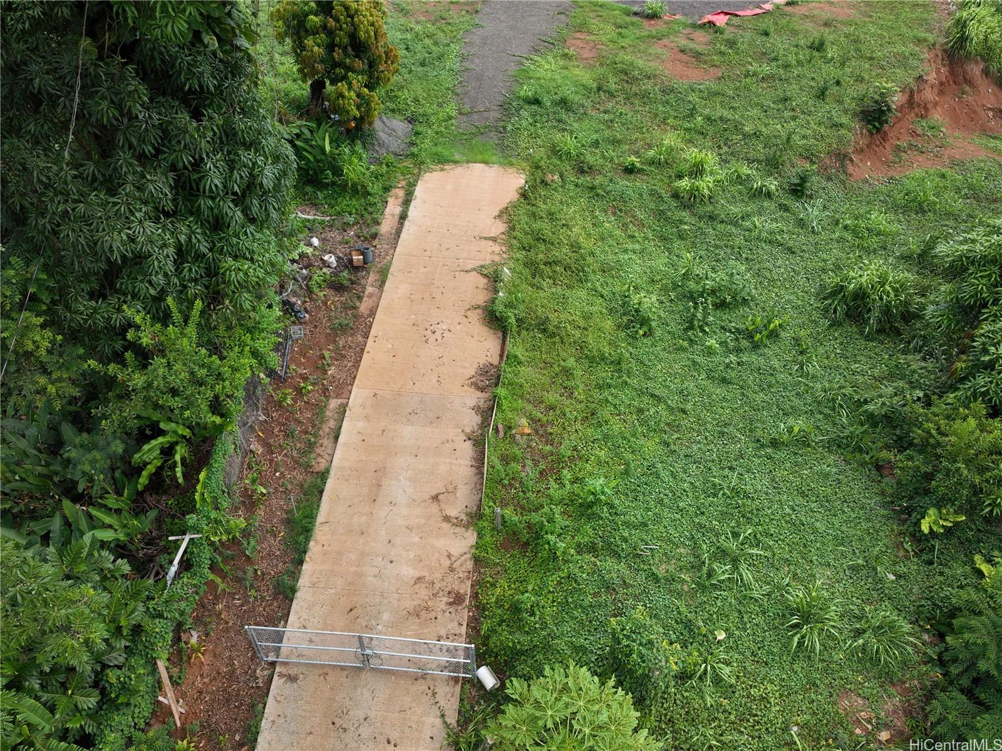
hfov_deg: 71.6
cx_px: 501
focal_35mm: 24
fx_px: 694
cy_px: 376
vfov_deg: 56.8
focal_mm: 12.29
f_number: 2.8
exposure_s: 1/15
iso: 200
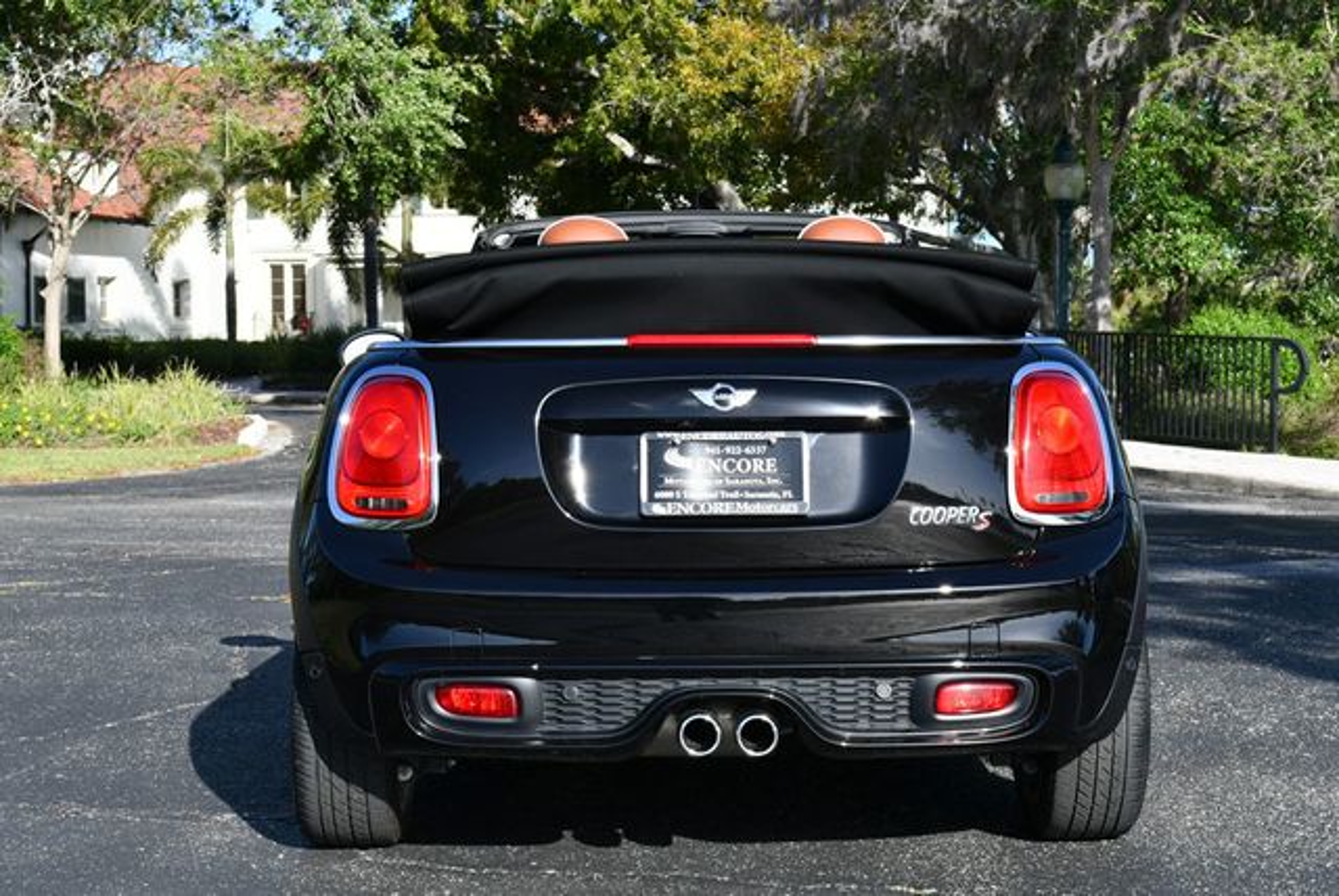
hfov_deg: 31.4
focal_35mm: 64
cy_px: 448
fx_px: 2383
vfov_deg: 21.3
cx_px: 670
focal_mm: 32
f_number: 8
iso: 160
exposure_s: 1/250
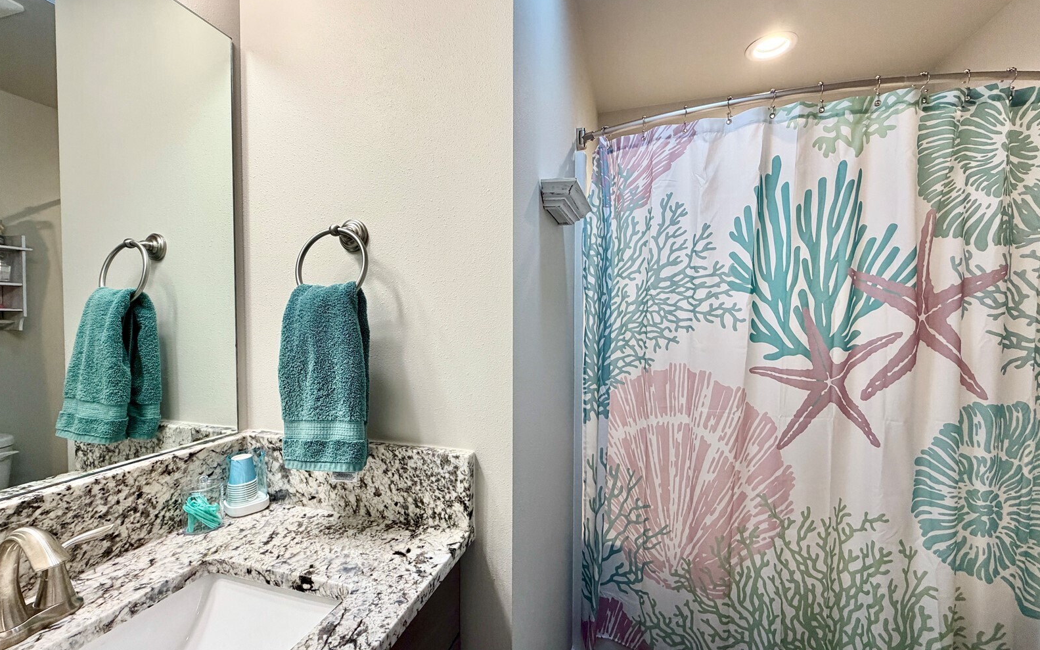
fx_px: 425
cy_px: 333
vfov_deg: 74.8
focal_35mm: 15
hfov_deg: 101.5
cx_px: 522
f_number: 2.2
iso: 160
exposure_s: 1/120
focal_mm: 2.22
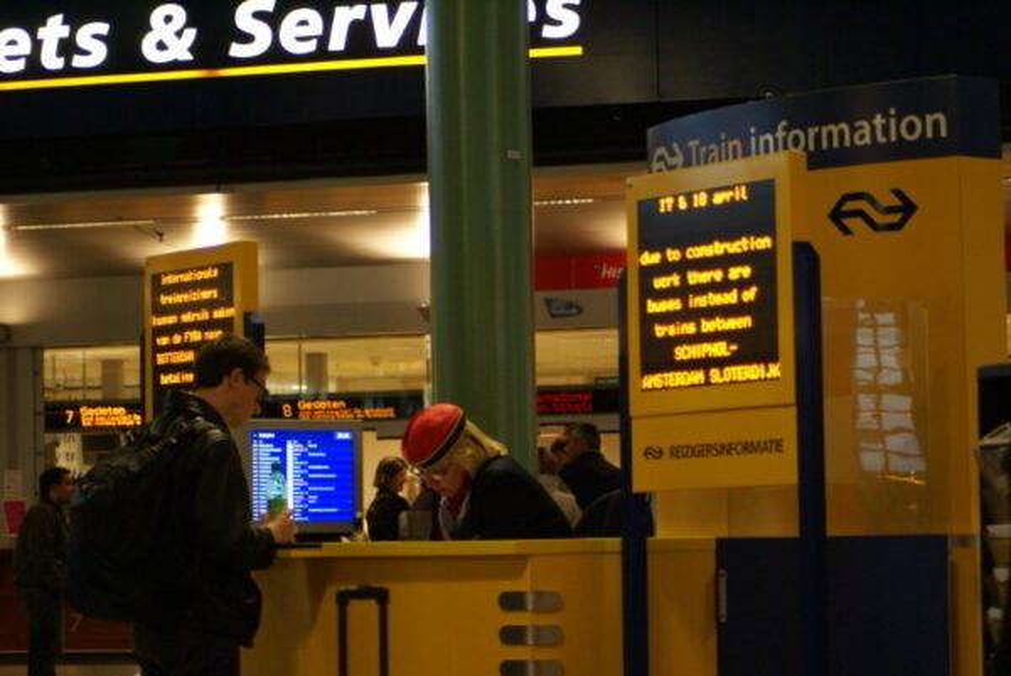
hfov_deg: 19.4
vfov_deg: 13.1
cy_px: 338
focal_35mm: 105
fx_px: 2951
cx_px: 506
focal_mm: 70
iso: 400
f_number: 4
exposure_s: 1/30
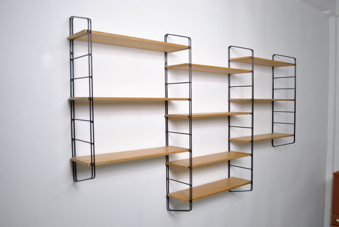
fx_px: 311
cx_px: 170
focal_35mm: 33
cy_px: 114
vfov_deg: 40.1
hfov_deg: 57.2
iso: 200
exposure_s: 1/30
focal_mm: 22
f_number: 4
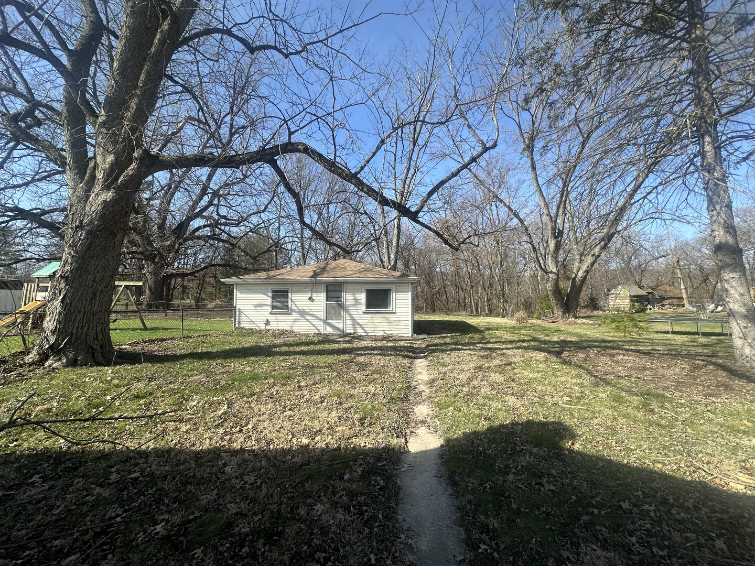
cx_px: 378
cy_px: 283
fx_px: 305
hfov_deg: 102.1
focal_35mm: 14
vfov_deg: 85.7
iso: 40
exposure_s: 1/1103
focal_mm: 2.22
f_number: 2.2
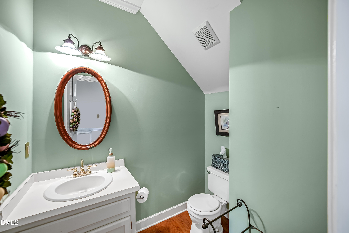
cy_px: 116
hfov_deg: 104.2
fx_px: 136
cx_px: 174
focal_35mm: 14
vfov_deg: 81.3
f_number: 8
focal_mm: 14
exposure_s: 1/1.67
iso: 250
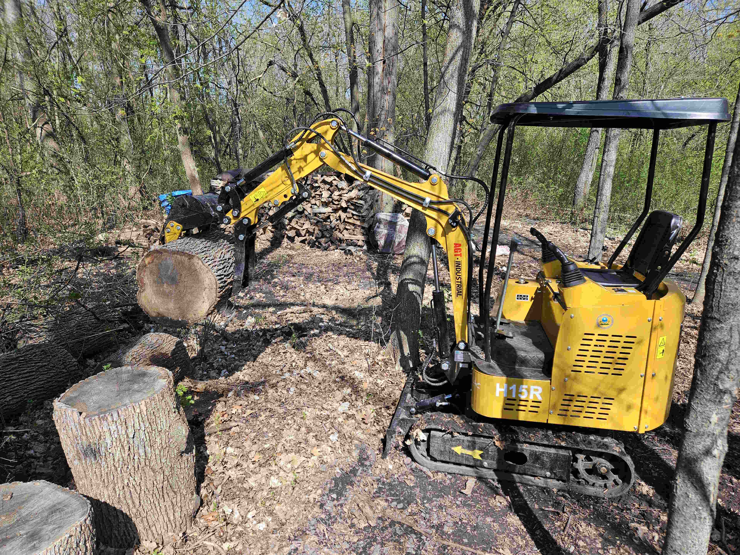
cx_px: 370
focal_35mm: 23
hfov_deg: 73.9
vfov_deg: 58.9
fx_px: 492
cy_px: 278
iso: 25
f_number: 1.8
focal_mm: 5.4
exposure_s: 1/664
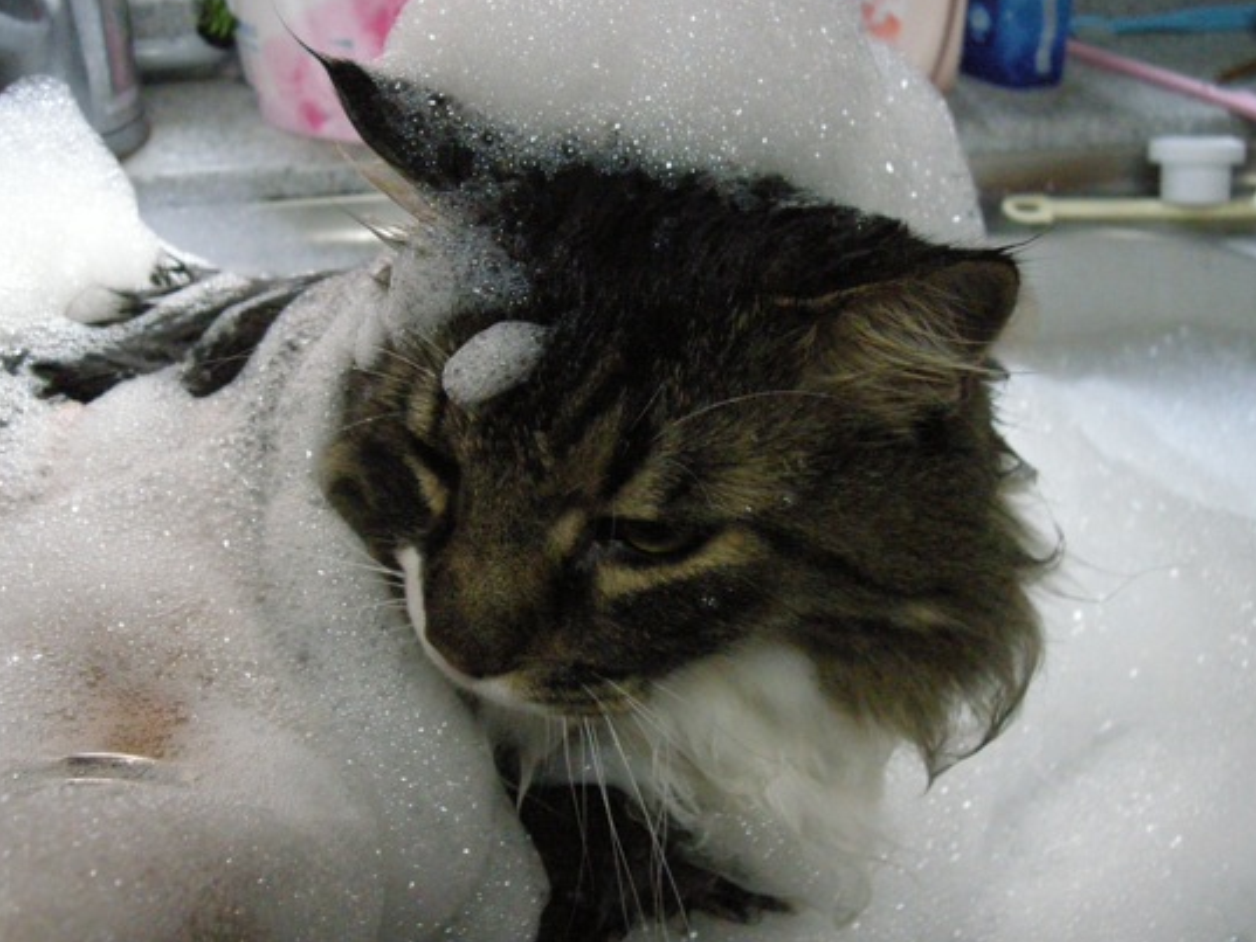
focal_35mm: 45
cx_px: 572
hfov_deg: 42.0
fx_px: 1633
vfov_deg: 32.1
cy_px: 395
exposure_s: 1/71.7
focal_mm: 7.9
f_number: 2.8
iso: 800
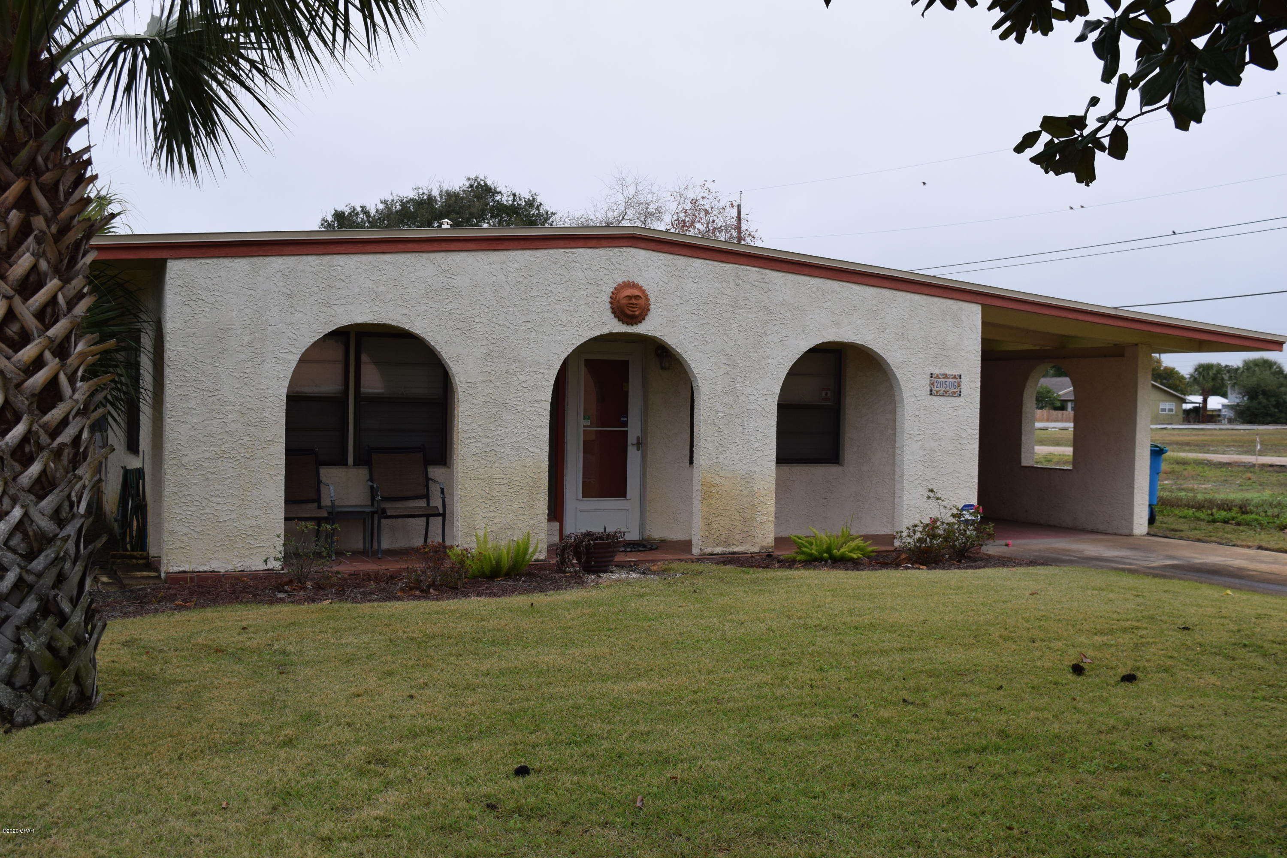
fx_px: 1341
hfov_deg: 51.3
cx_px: 644
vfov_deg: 35.5
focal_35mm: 38
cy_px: 429
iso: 400
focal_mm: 25
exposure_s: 1/160
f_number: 6.3
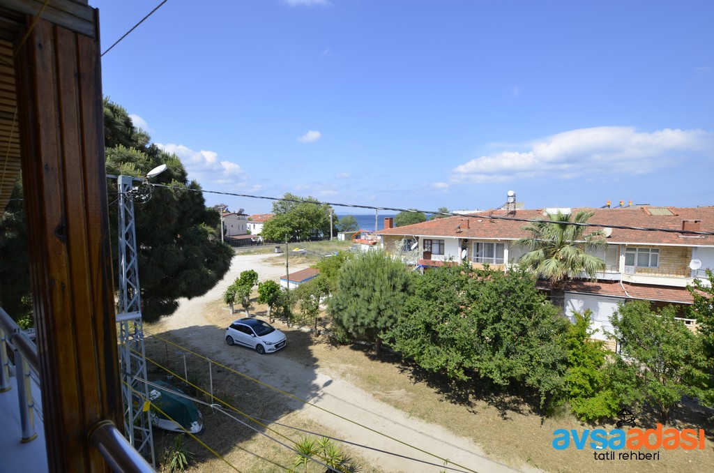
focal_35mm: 15
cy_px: 236
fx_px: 297
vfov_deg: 77.1
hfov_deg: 100.5
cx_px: 357
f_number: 8
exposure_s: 1/250
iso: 125
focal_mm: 10
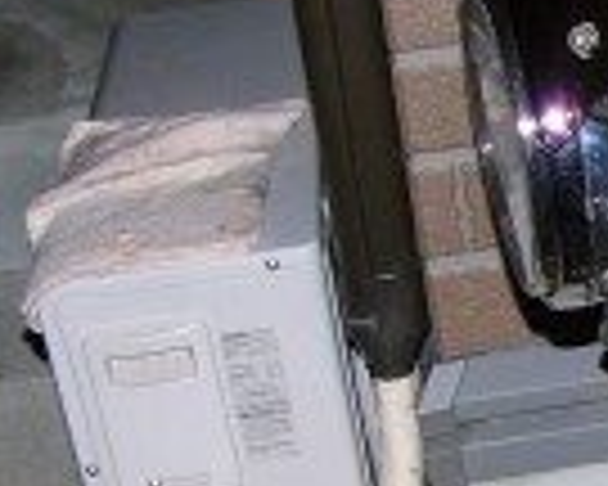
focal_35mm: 125
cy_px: 450
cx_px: 856
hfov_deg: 14.5
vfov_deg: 12.2
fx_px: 2249
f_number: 2.8
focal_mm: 6
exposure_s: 1/60
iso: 150
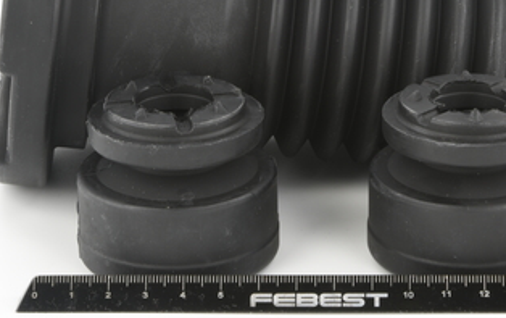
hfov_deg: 14.9
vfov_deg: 9.3
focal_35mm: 140
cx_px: 306
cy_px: 23
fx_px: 1933
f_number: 29
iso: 100
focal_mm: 60
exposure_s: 1/2.5
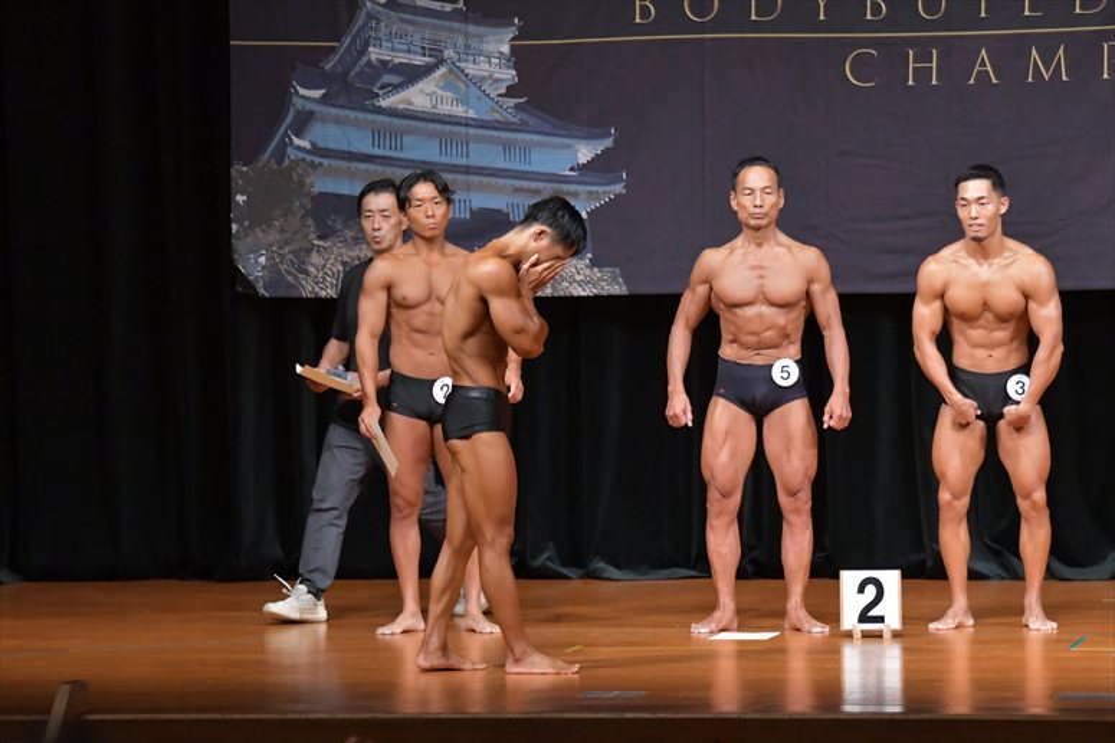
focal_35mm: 217
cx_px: 558
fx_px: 6718
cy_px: 372
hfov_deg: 9.5
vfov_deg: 6.3
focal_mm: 145
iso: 6400
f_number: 5.6
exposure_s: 1/400
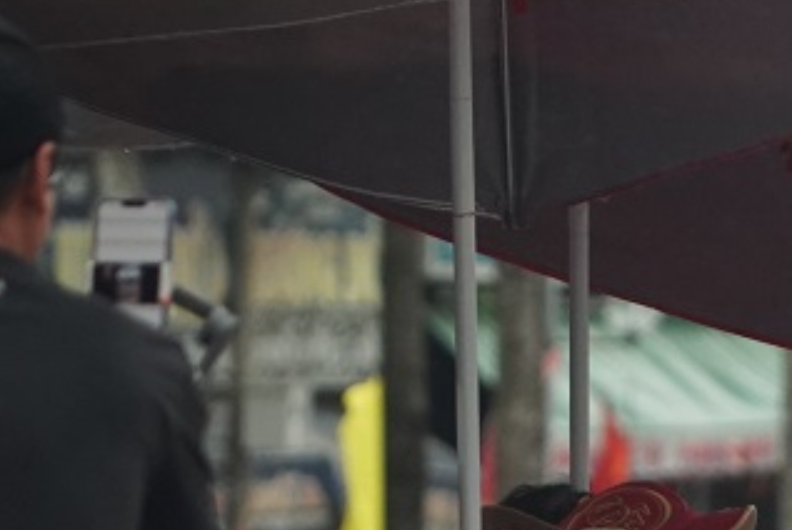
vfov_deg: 1.8
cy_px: 659
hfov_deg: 2.8
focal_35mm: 747
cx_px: 904
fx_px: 16449
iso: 3200
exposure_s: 1/1600
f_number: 8
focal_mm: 237
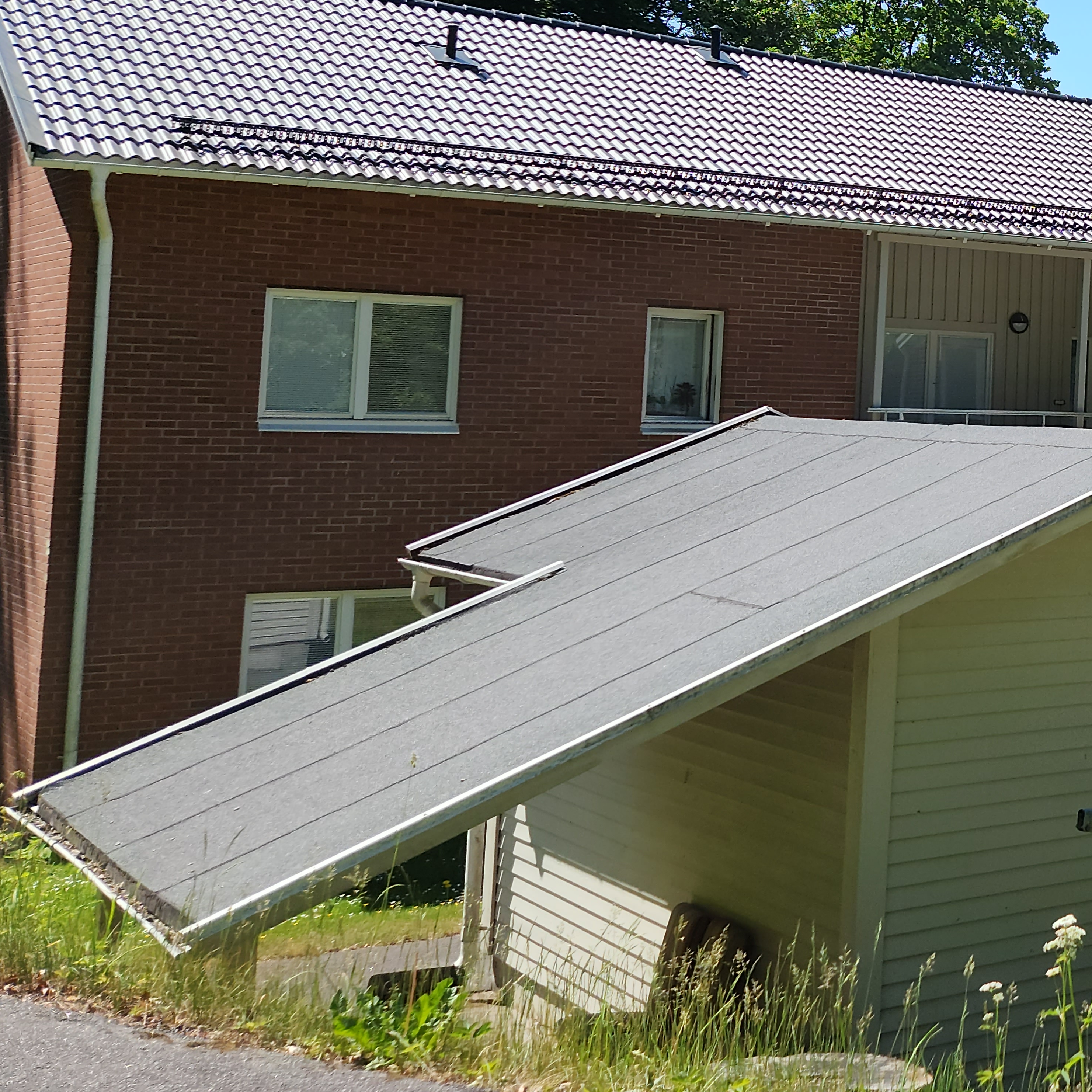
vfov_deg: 30.1
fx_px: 1999
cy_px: 297
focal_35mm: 56
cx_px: 1364
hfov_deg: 26.6
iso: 20
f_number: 1.8
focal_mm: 5.4
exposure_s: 1/1019
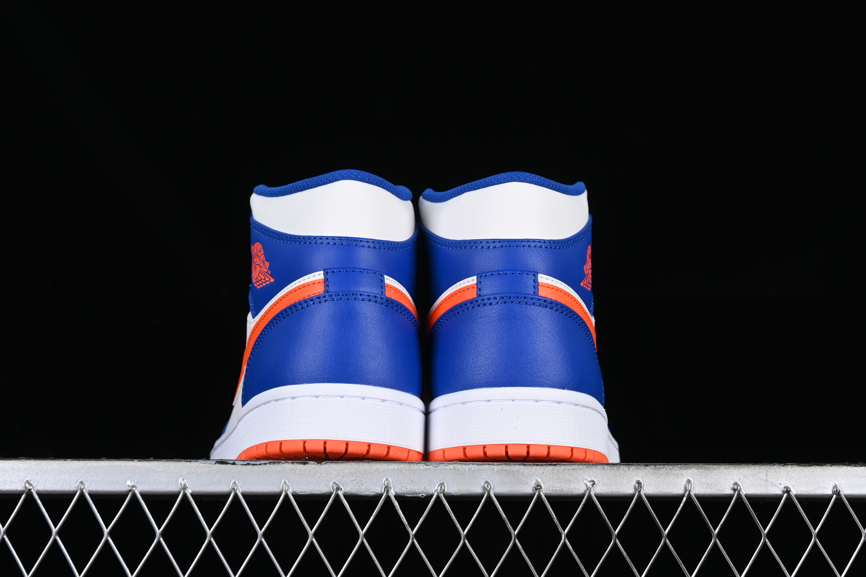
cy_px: 288
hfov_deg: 27.0
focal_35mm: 75
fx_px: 1804
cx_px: 433
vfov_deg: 18.2
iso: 160
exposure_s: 1/80
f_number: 8
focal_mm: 50
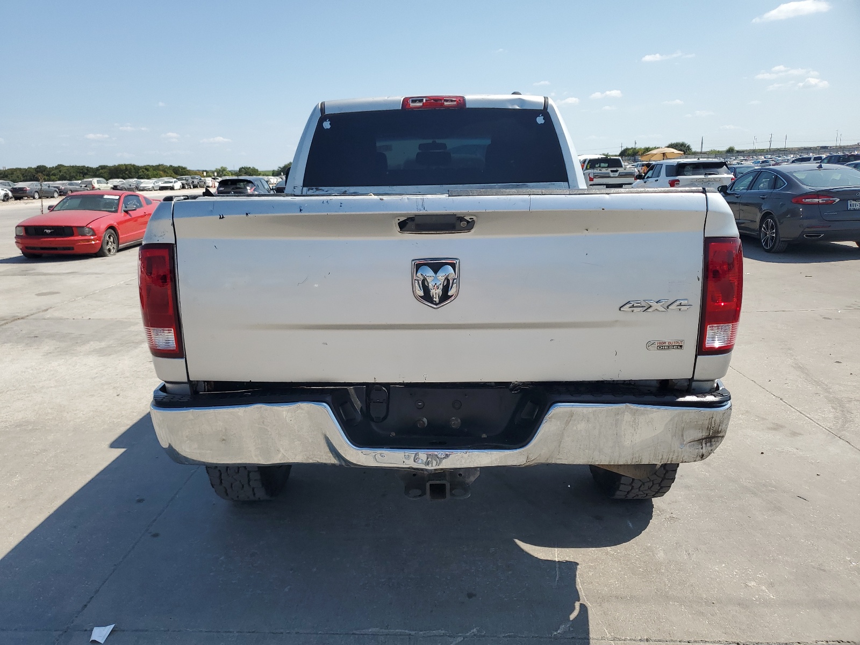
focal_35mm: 26
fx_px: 646
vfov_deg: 53.1
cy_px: 322
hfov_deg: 67.3
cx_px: 430
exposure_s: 1/3333
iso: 50
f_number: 1.5
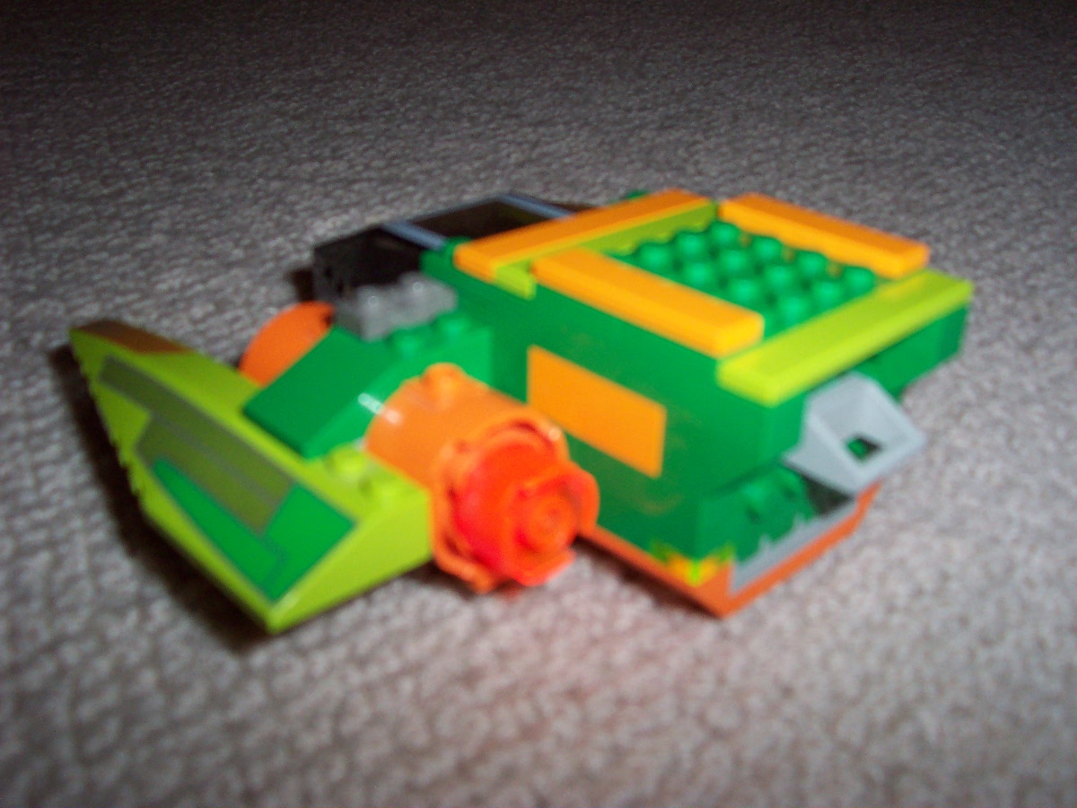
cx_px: 538
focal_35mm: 37
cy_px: 404
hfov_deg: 50.1
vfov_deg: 38.7
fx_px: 1151
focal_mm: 5.6
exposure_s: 1/60
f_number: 2.8
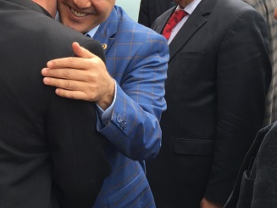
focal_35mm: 71
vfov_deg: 20.7
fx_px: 568
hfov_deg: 26.1
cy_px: 83
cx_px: 3
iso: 32
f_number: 2.2
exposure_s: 1/324
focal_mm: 4.15
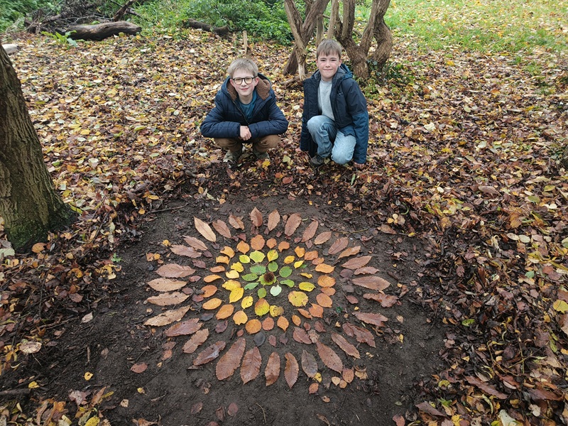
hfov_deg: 71.6
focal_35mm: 24
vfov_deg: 56.8
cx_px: 284
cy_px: 213
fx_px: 394
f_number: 1.8
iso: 160
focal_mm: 5.59
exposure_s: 1/50
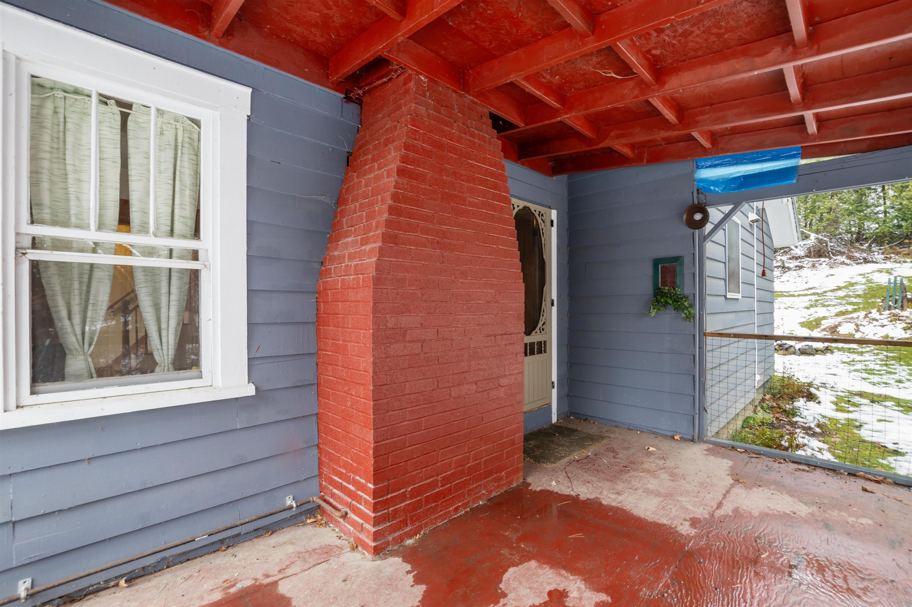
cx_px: 456
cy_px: 304
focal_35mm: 15
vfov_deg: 77.2
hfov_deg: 100.4
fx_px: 380
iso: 64
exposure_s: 1/3
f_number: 8
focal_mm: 10
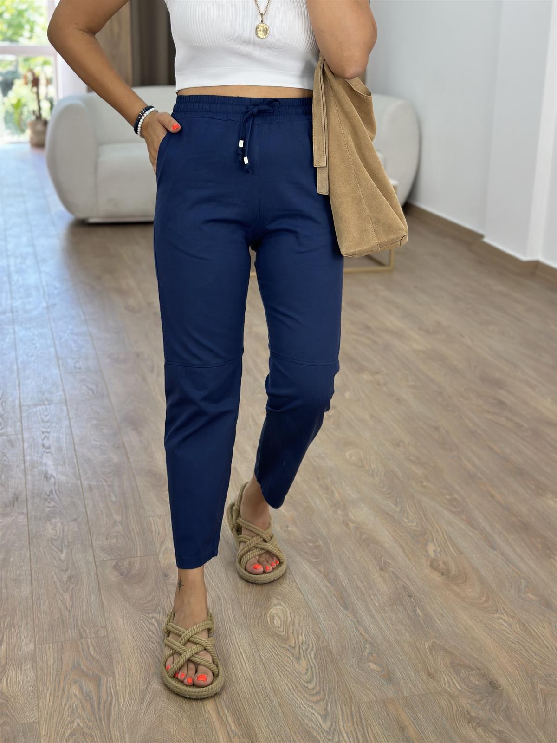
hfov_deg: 30.3
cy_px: 372
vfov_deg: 39.7
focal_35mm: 48
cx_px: 278
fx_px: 1030
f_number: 1.78
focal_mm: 6.86
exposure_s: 1/141
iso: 80
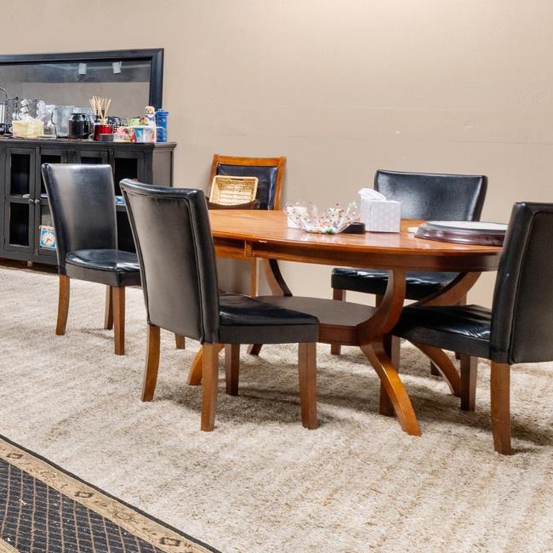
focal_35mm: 49
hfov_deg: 25.8
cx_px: -276
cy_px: 118
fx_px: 886
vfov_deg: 33.7
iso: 400
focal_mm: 10
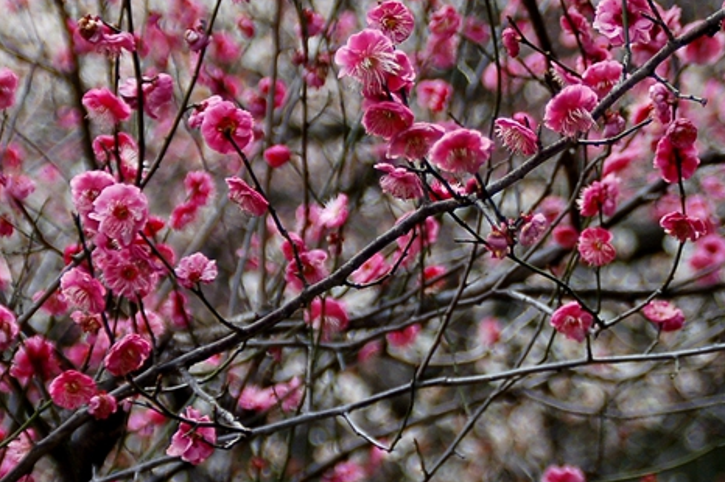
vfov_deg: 5.6
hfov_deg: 8.3
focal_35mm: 247
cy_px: 320
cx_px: 411
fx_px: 4973
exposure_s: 1/320
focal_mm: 75
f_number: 5
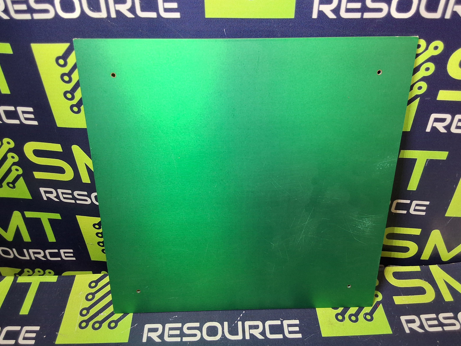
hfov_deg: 61.7
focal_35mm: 29
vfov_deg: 48.2
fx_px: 386
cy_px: 171
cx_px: 230
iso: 125
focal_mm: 2.91
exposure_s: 1/40
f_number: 1.9
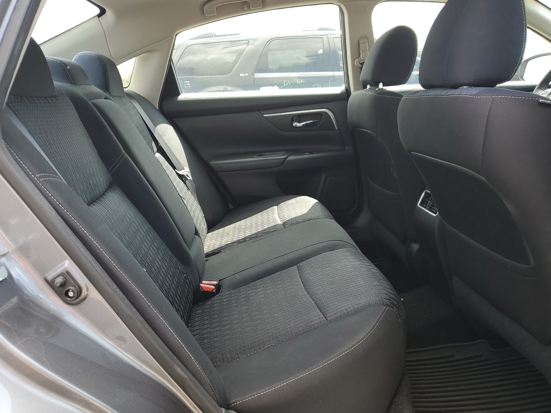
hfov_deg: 63.5
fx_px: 446
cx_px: 276
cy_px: 220
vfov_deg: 49.7
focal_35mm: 28
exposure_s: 1/256
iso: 50
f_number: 1.5
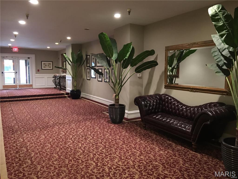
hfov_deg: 61.7
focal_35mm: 29
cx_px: 119
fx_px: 199
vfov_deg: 48.2
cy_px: 90
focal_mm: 4.15
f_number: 2.2
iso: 100
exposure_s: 1/4
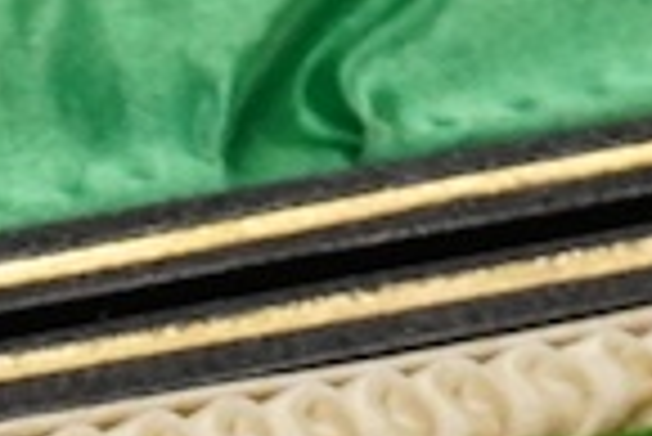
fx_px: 6309
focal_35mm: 348
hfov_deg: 5.9
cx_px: -232
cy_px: 989
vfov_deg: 3.9
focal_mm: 30
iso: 2500
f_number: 11
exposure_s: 1/250
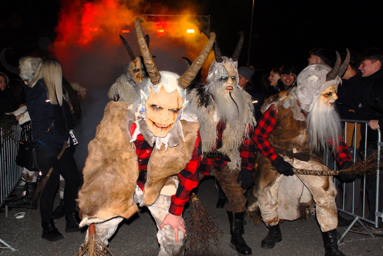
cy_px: 128
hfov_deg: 53.1
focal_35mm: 36
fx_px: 383
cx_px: 192
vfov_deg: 37.0
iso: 250
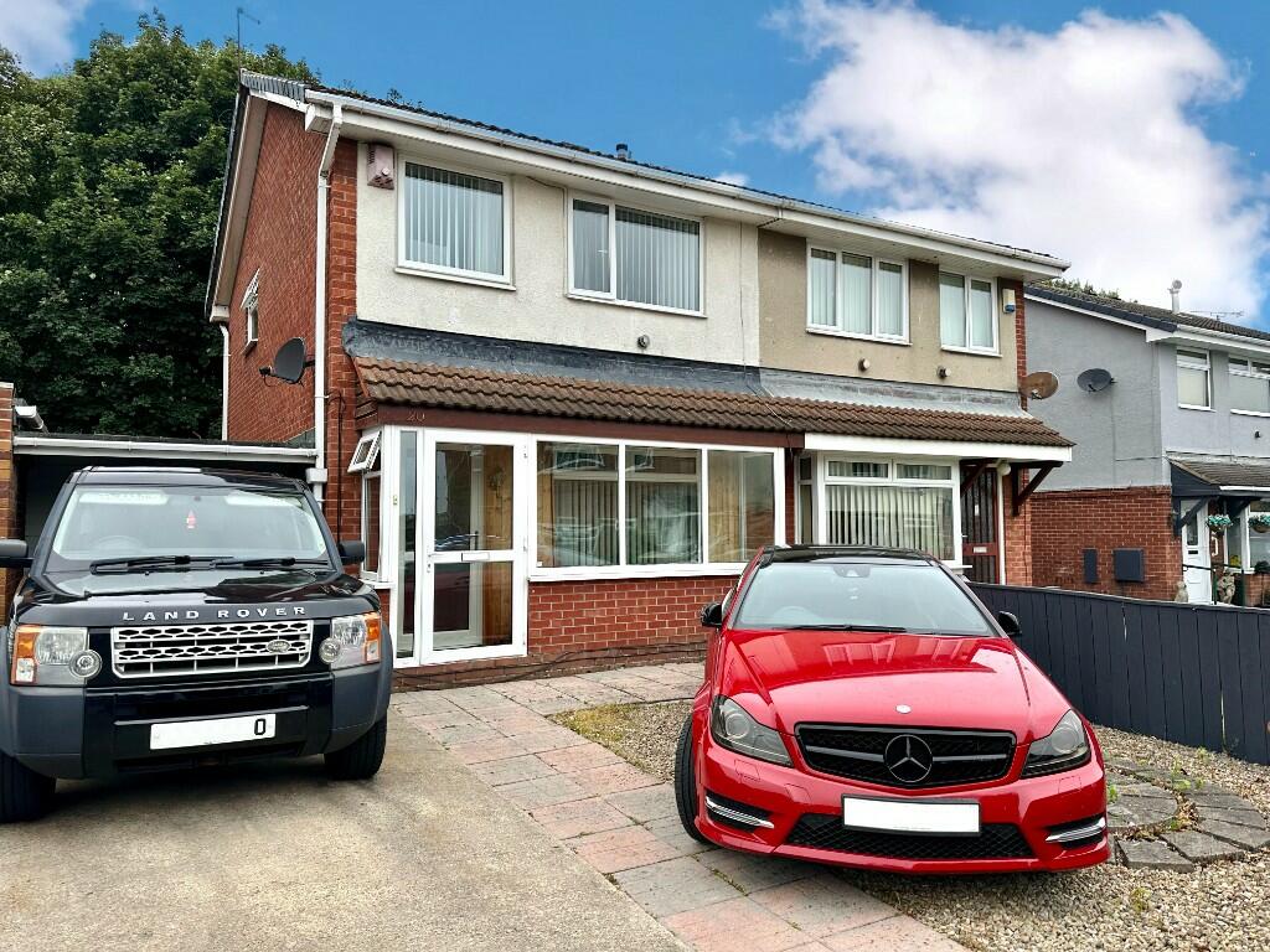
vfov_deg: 56.8
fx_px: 881
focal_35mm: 24
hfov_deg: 71.6
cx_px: 635
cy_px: 476
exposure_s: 1/872
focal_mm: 6.86
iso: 80
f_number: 1.78
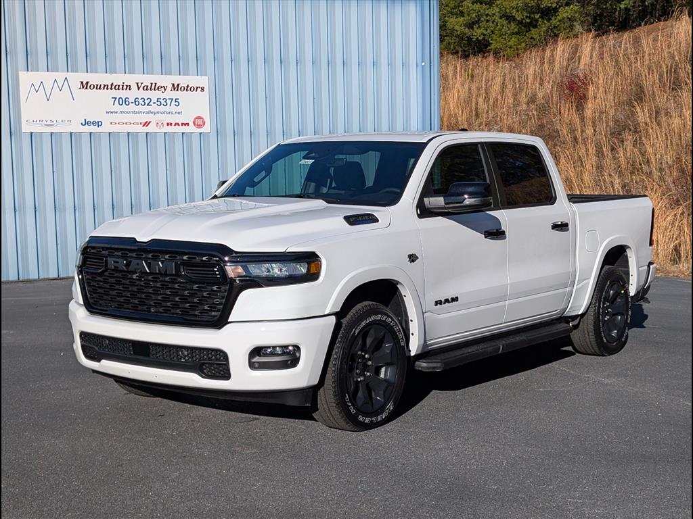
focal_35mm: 49
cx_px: 346
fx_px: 981
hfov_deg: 38.9
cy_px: 260
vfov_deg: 29.7
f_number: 1.68
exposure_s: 1/2500
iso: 22
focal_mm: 6.9
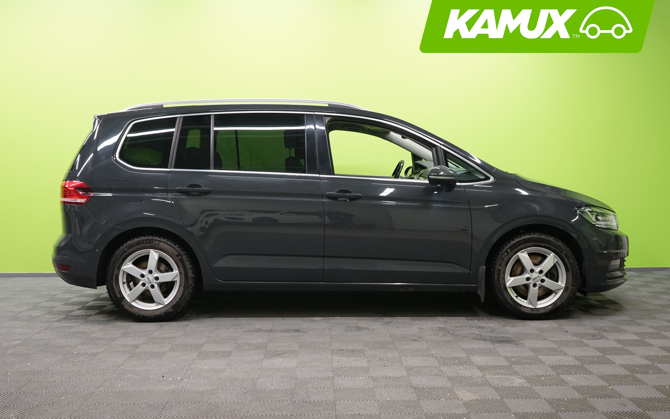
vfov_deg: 32.8
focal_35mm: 39
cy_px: 198
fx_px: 712
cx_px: 335
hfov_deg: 50.4
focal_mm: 38
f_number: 5
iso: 1600
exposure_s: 1/60
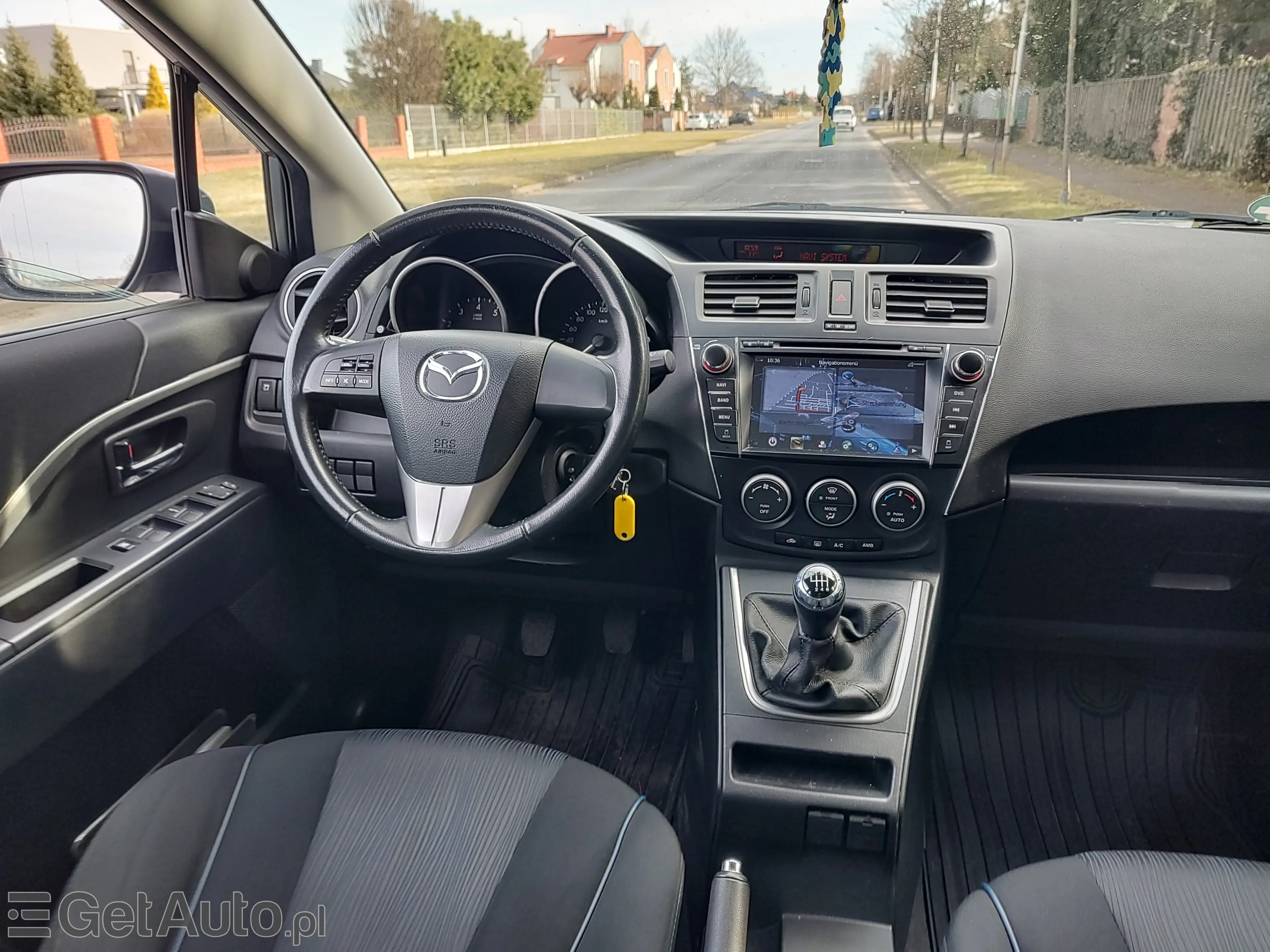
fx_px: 844
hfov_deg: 73.9
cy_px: 476
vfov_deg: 58.9
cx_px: 635
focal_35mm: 23
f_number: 1.8
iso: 100
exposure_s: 1/126
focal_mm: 5.56
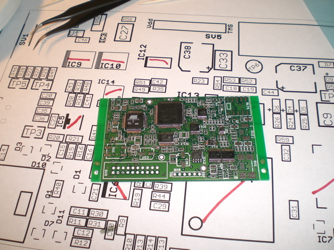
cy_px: 125
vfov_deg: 37.7
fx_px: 367
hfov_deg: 49.0
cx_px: 167
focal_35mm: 38
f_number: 3.1
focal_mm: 6.3
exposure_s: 1/60
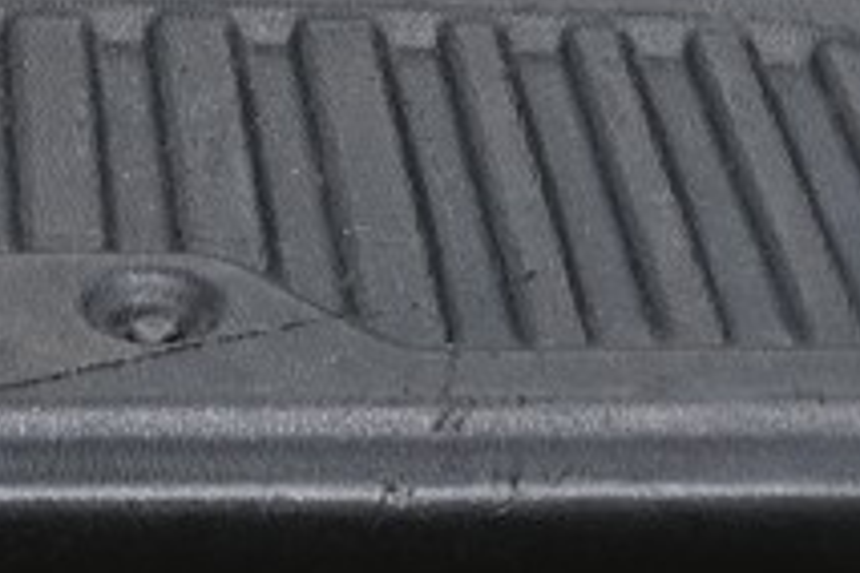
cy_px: -769
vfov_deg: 7.0
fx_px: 4443
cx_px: -149
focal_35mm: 186
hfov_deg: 10.9
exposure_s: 1/500
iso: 200
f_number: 5.6
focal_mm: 24
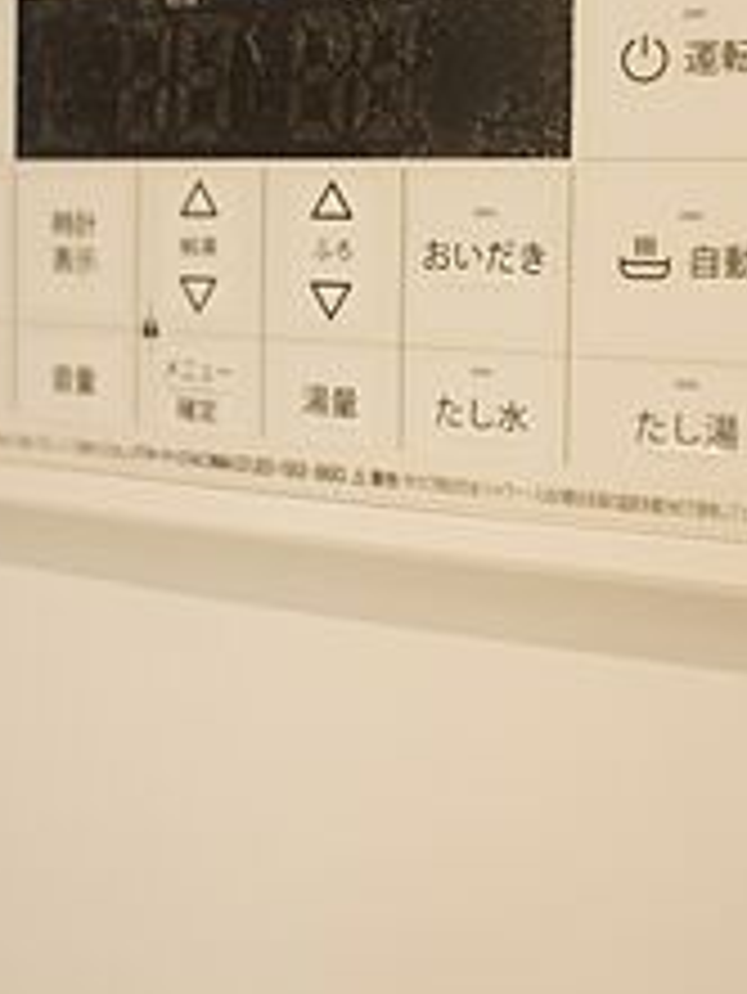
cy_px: 256
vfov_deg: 37.3
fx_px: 1437
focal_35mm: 50
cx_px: 430
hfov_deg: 29.1
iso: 250
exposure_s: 1/30
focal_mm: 16
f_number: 2.8
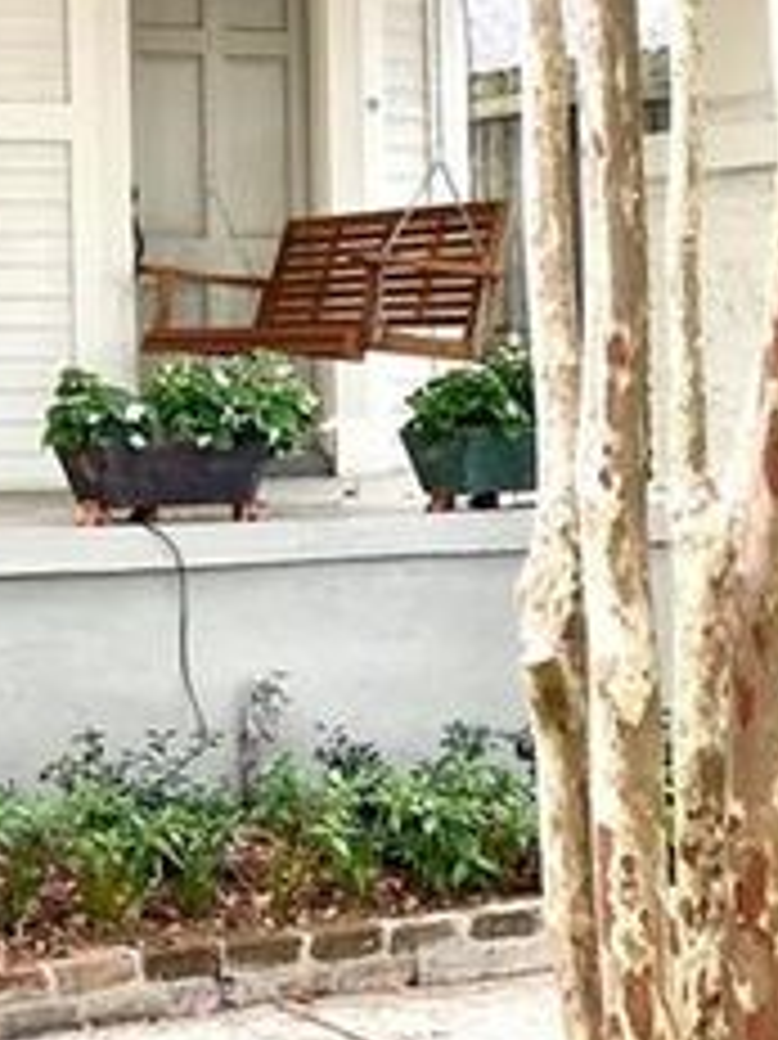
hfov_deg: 17.9
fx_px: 2250
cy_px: 403
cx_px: -315
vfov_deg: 25.9
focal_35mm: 75
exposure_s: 1/60
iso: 64
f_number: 1.8
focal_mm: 4.25
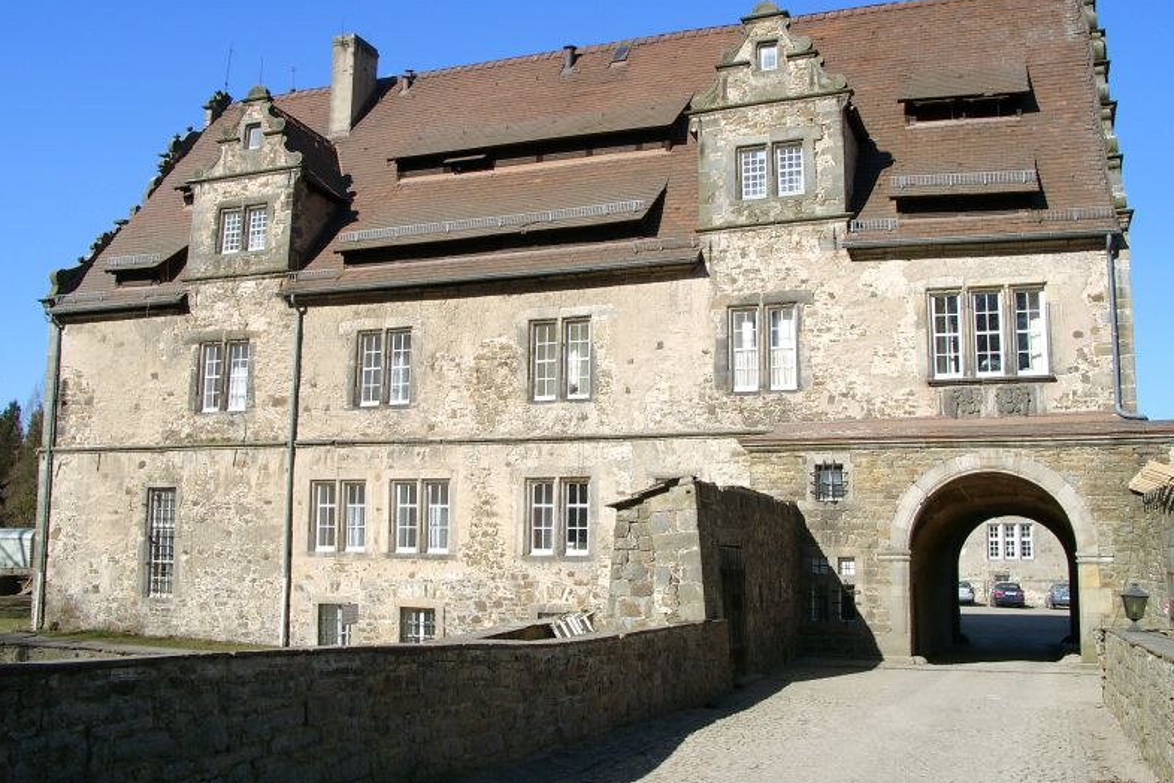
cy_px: 342
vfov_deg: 36.8
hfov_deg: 53.1
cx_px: 581
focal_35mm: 36
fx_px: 1174
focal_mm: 7.13
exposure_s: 1/749
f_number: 4
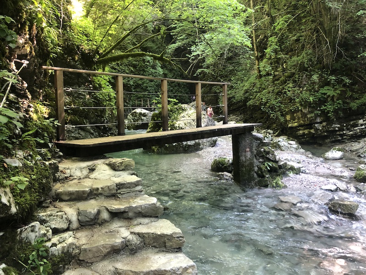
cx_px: 183
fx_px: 296
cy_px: 138
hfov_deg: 63.4
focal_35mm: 28
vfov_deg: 49.7
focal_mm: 4
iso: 80
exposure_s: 1/15
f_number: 1.8
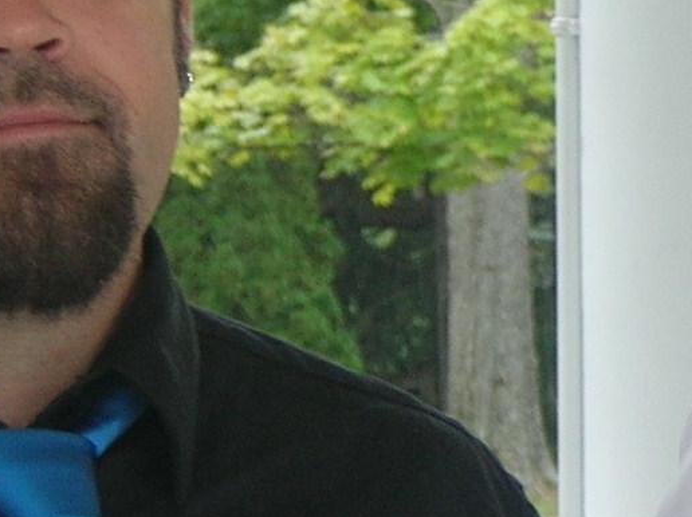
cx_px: 1132
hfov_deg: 5.2
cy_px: 244
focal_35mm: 381
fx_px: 7609
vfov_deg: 3.9
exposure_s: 1/60.3
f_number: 3.4
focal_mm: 14.2
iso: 50
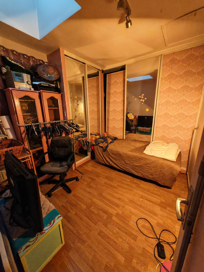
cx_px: 102
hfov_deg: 89.9
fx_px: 102
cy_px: 136
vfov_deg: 106.2
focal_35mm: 13
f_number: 2
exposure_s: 1/25
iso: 2000
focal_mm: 1.82
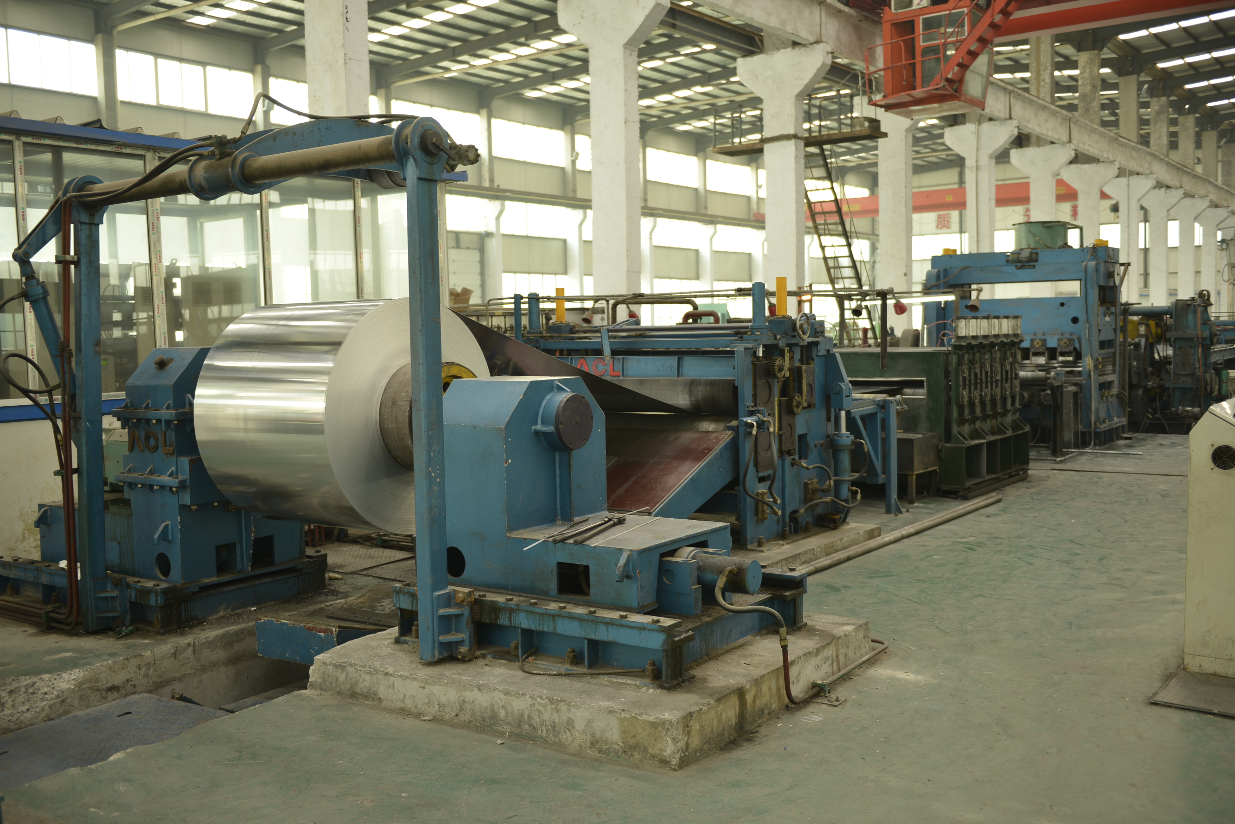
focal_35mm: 35
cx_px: 618
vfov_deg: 37.9
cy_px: 412
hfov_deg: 54.4
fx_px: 1201
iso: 250
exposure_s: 1/30
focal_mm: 35
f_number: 2.8
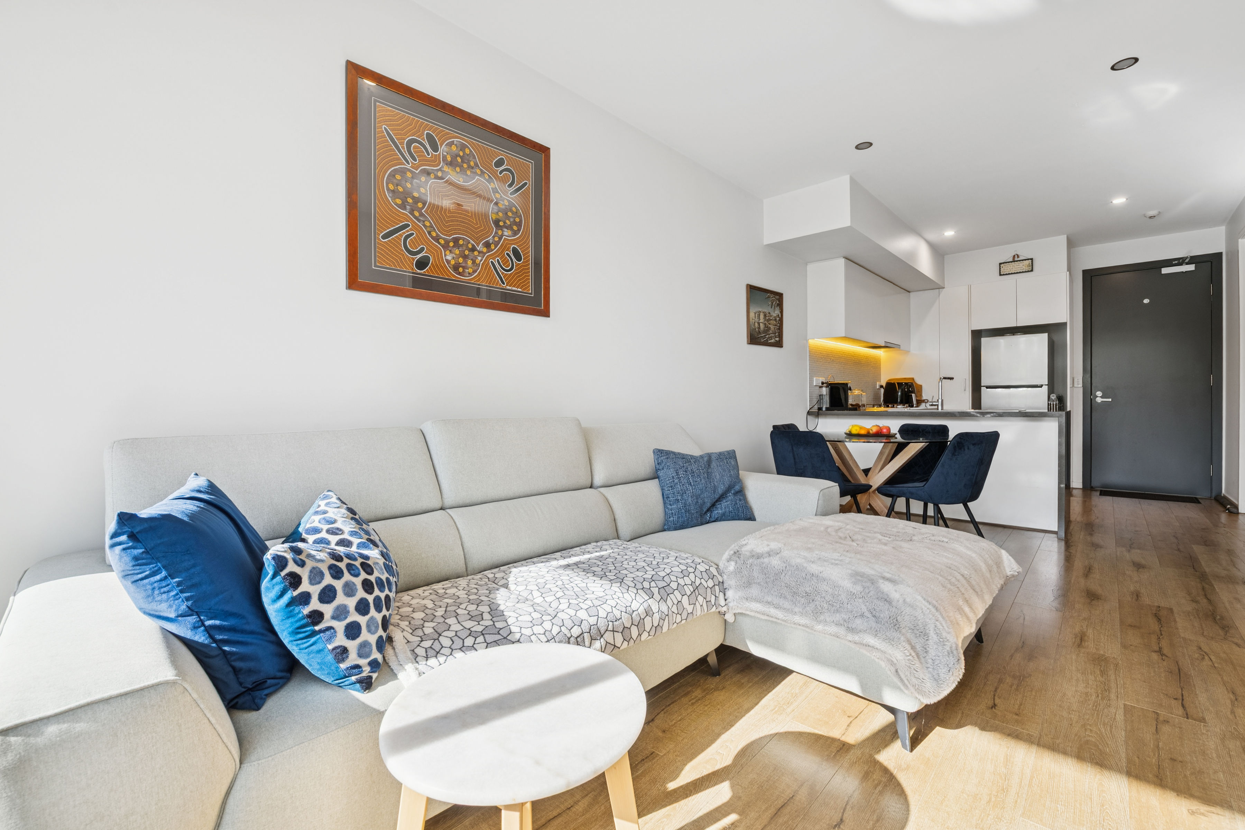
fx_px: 519
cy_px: 415
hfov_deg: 100.4
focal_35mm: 15
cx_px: 622
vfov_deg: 77.3
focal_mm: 15
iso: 200
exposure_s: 1/15
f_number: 11
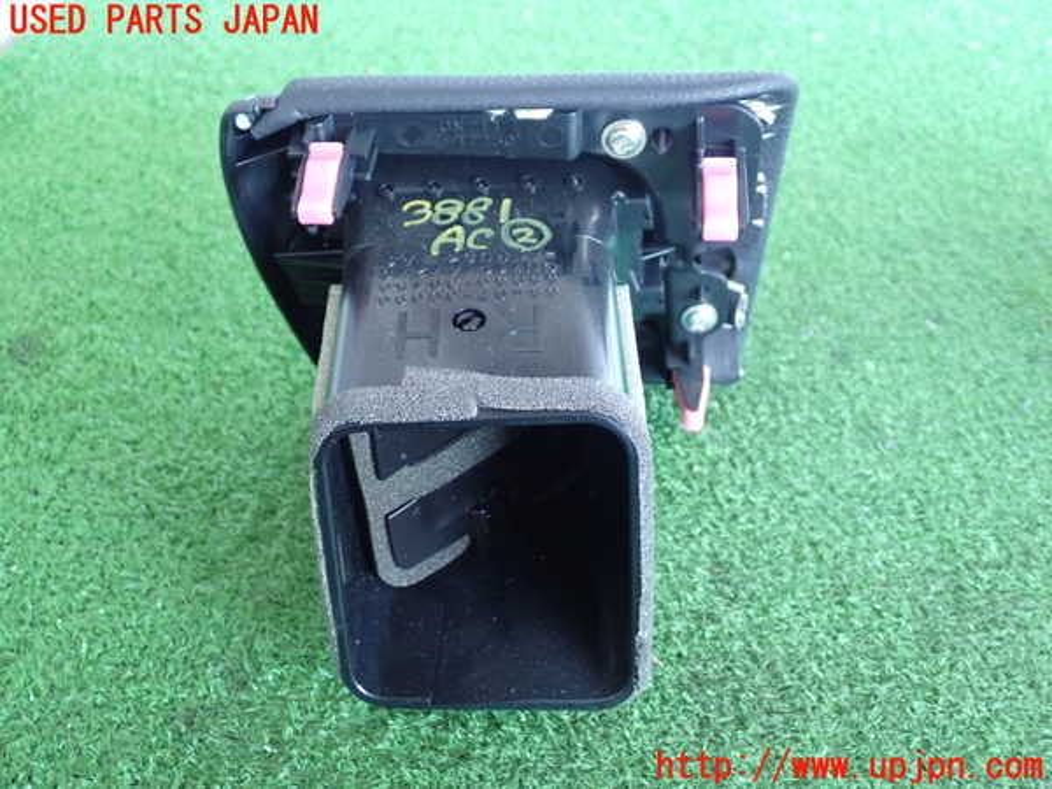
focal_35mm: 41
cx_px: 526
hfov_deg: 45.8
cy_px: 394
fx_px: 1246
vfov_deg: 35.1
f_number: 2.8
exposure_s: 1/40
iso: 800
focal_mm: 7.31
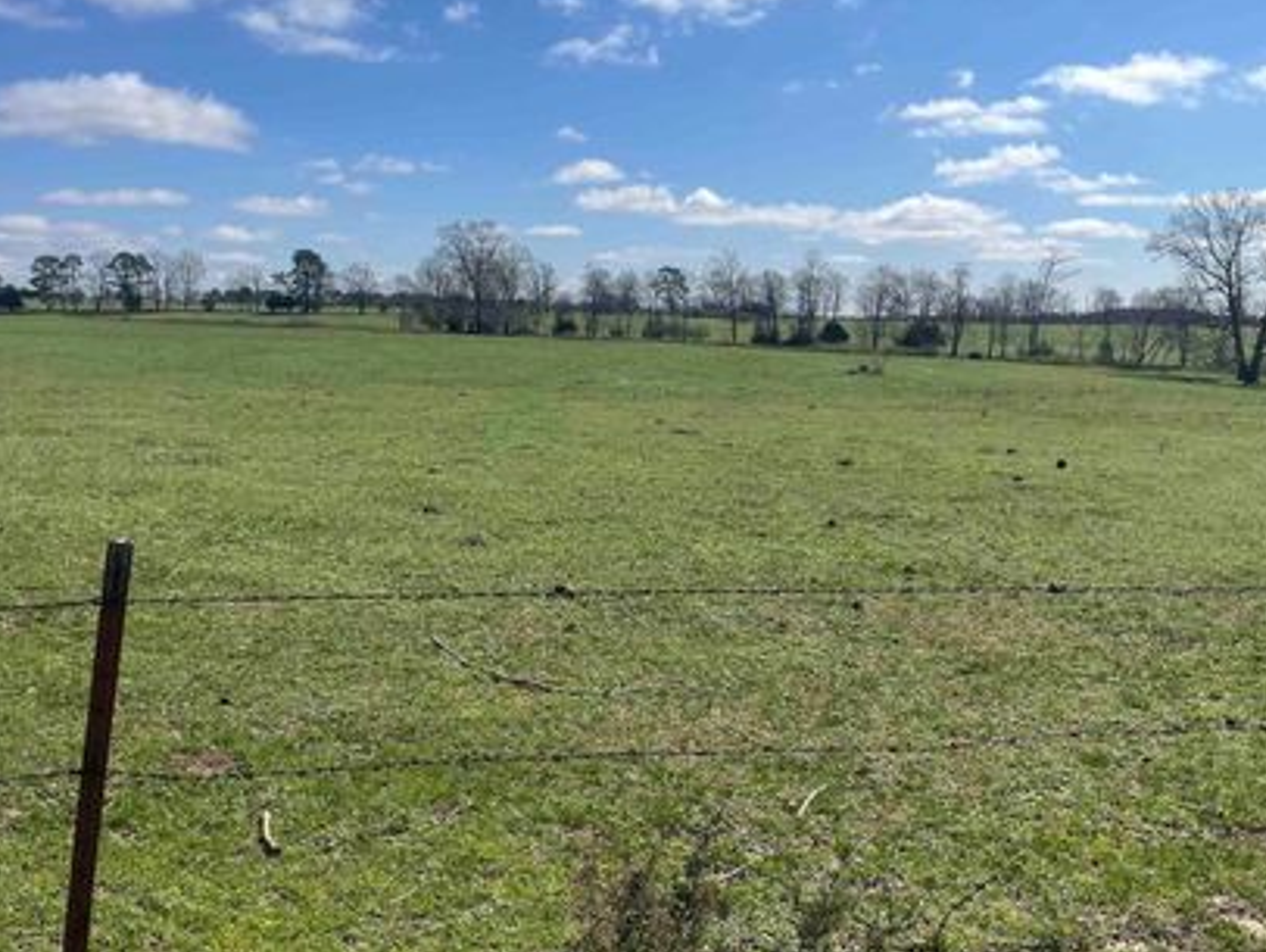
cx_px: 664
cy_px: 373
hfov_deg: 56.8
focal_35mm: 32
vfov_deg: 43.9
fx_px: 1171
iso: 32
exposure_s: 1/5814
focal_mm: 4.2
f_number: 1.6
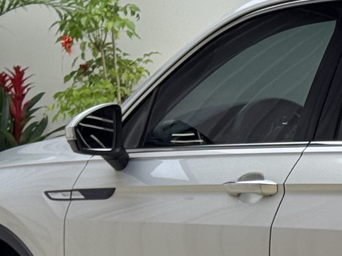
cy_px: 222
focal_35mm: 218
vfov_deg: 6.8
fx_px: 2154
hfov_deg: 8.8
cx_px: 590
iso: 64
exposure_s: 1/251
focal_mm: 6.76
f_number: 1.78
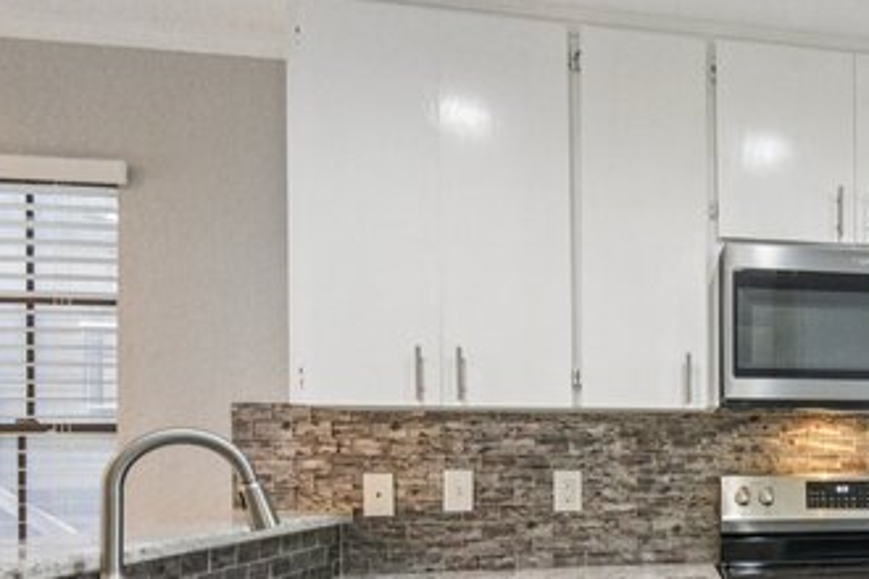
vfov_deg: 40.5
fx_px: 748
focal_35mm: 31
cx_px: 819
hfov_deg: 51.4
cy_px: 467
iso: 12800
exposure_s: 1/200
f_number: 8
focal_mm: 16
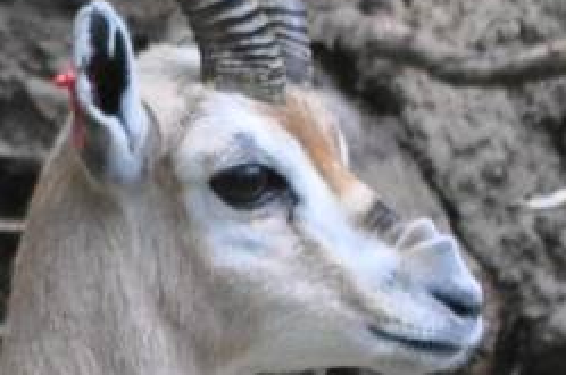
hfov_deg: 1.0
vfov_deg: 0.6
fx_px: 33267
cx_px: -477
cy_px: 627
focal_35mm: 2120
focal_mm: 220
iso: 900
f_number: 5
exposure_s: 1/500
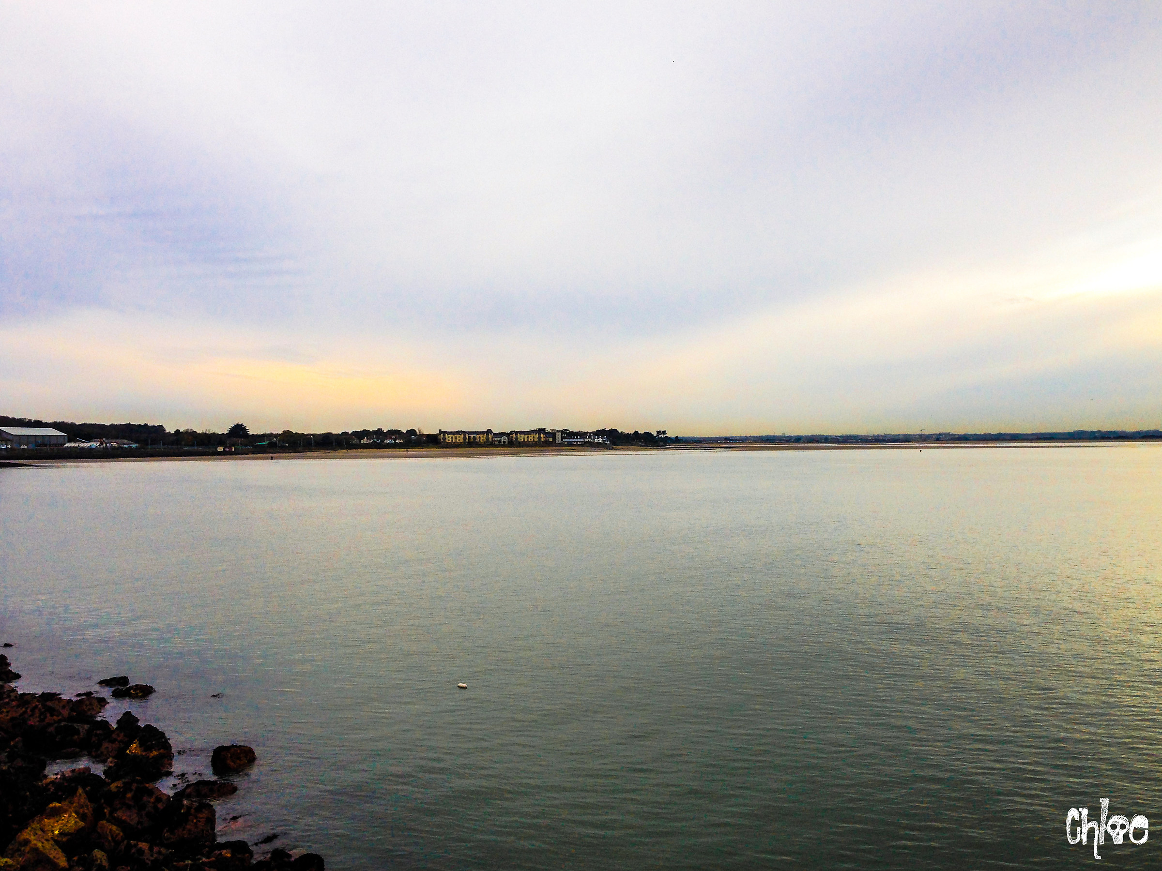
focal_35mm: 33
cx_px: 581
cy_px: 436
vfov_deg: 42.9
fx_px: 1108
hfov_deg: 55.4
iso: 50
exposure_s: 1/120
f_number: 2.4
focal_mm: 4.12
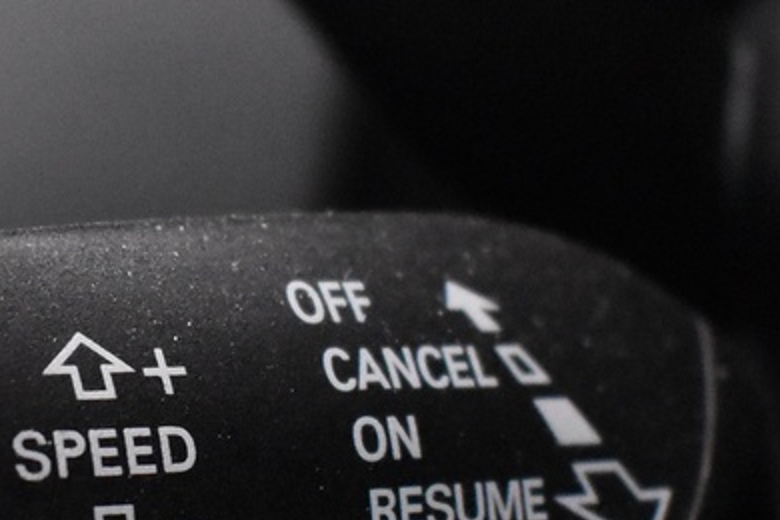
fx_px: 2426
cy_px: 392
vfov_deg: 12.2
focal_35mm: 112
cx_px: 143
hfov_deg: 18.1
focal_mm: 18
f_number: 3.5
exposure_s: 1/15
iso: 3200
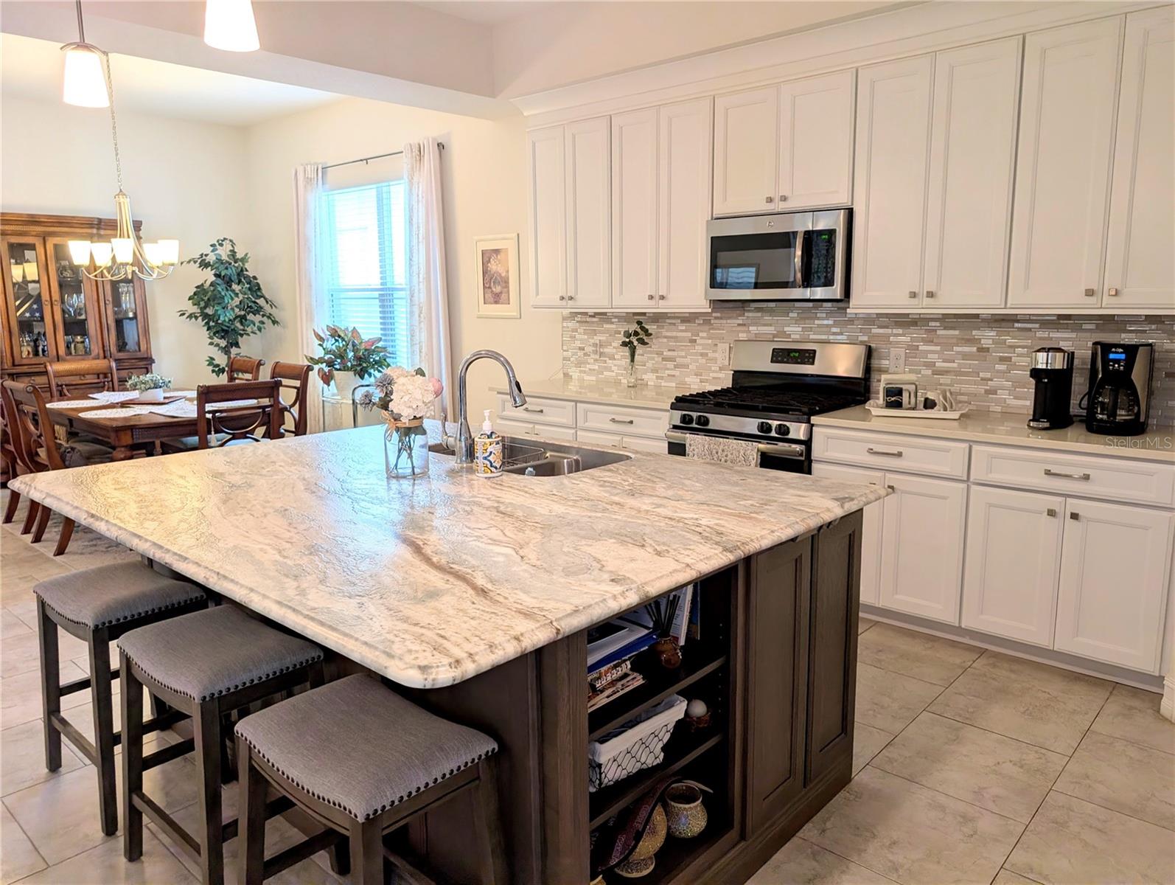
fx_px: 816
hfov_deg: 71.5
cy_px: 442
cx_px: 588
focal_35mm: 24
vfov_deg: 56.9
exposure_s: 1/40
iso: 30
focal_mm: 6.9
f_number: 1.68
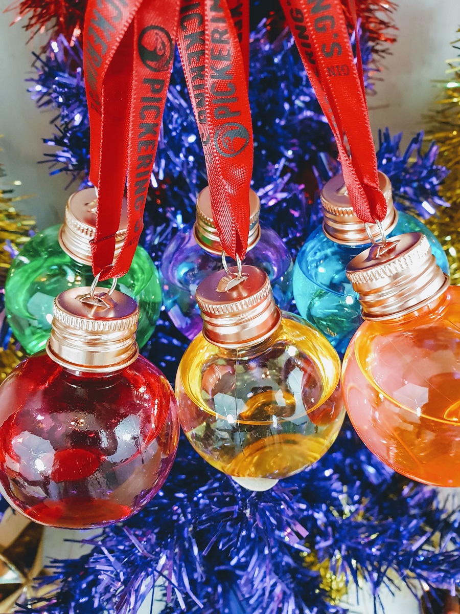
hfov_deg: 53.1
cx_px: 230
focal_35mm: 26
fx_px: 461
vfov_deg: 67.3
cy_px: 307
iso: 200
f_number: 2.4
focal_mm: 4.3
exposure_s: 1/50
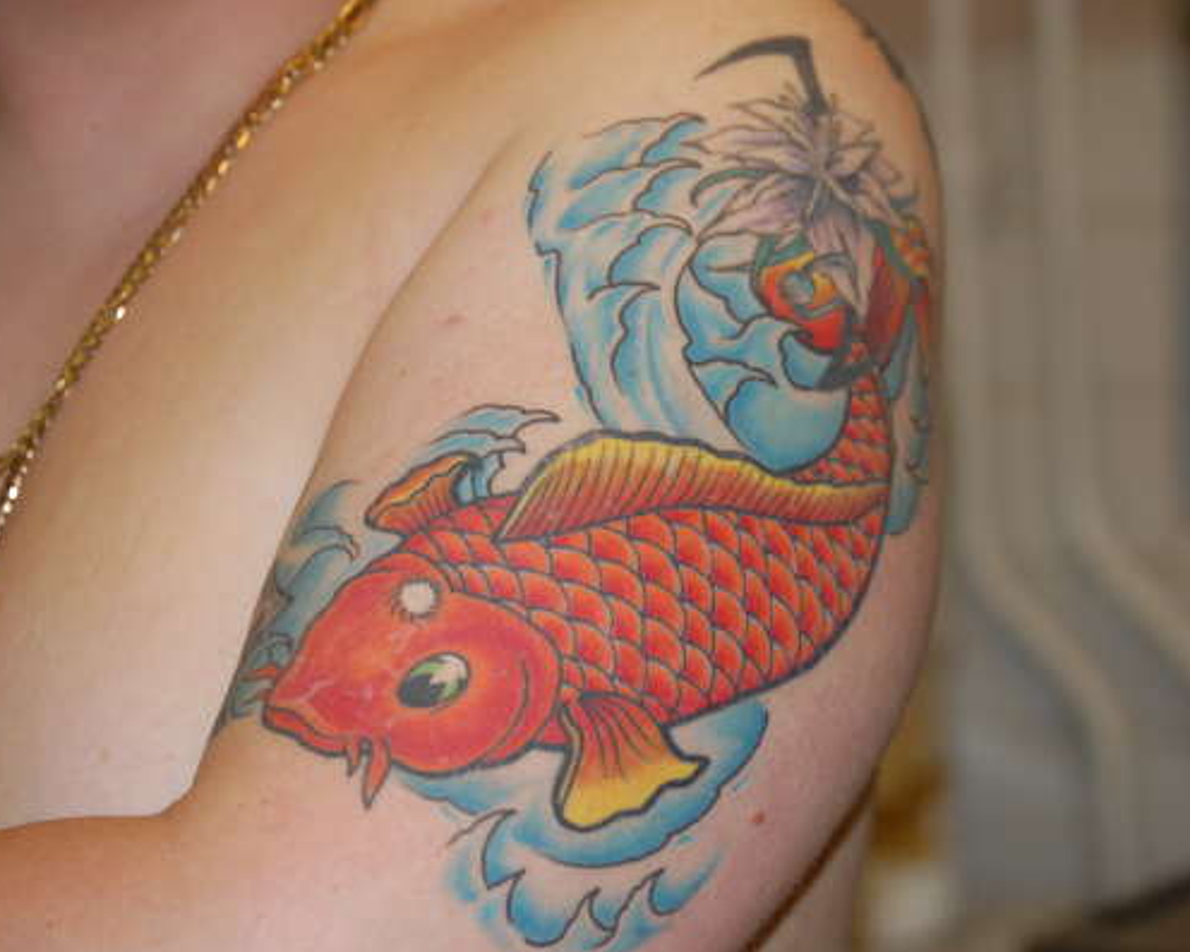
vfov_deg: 16.4
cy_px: 476
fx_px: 3296
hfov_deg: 20.5
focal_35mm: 94
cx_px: 689
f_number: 4
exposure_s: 1/60
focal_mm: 55
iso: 400
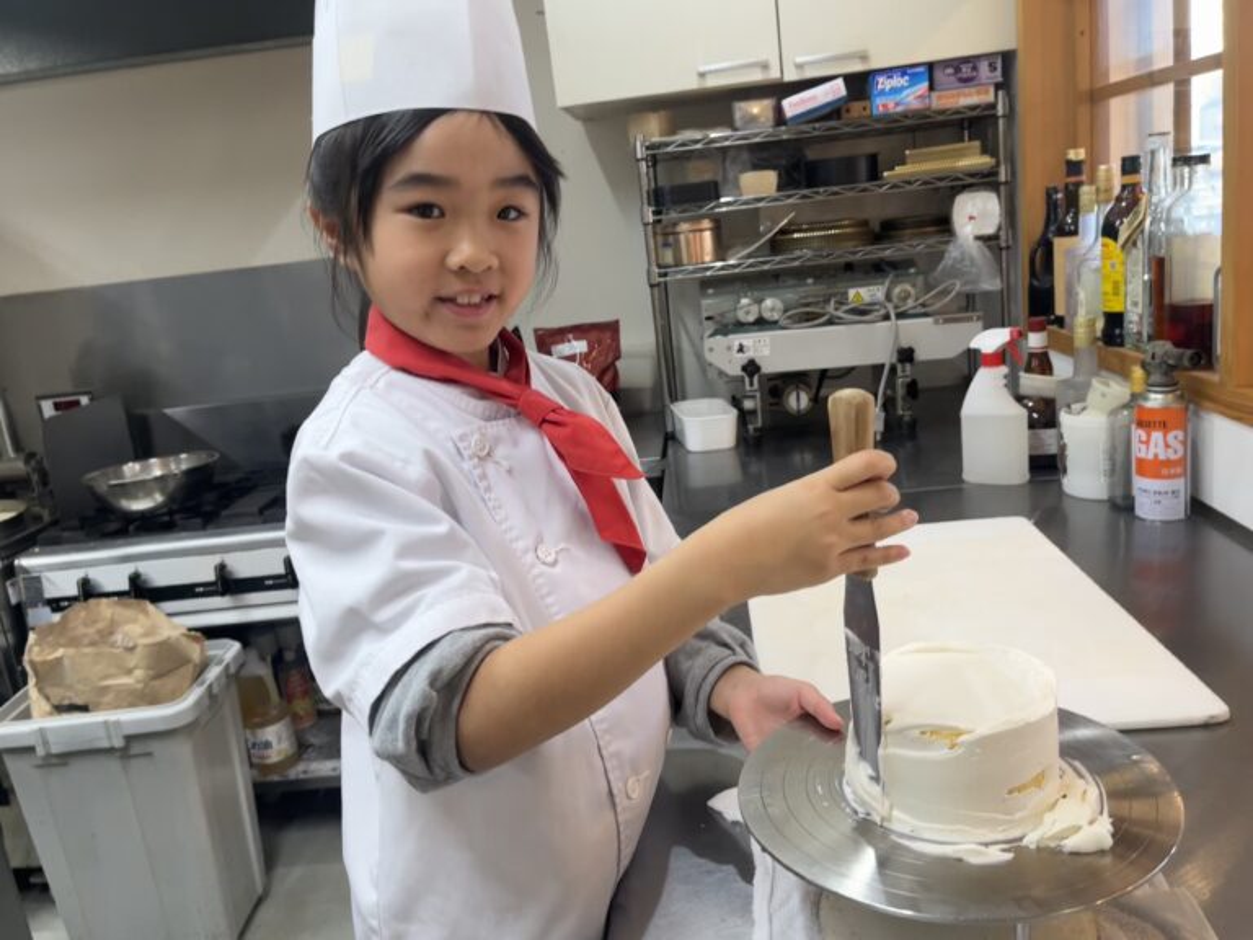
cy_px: 470
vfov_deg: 53.1
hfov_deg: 67.3
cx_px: 626
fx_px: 941
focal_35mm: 26
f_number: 1.6
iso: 125
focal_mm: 5.1
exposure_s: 1/120
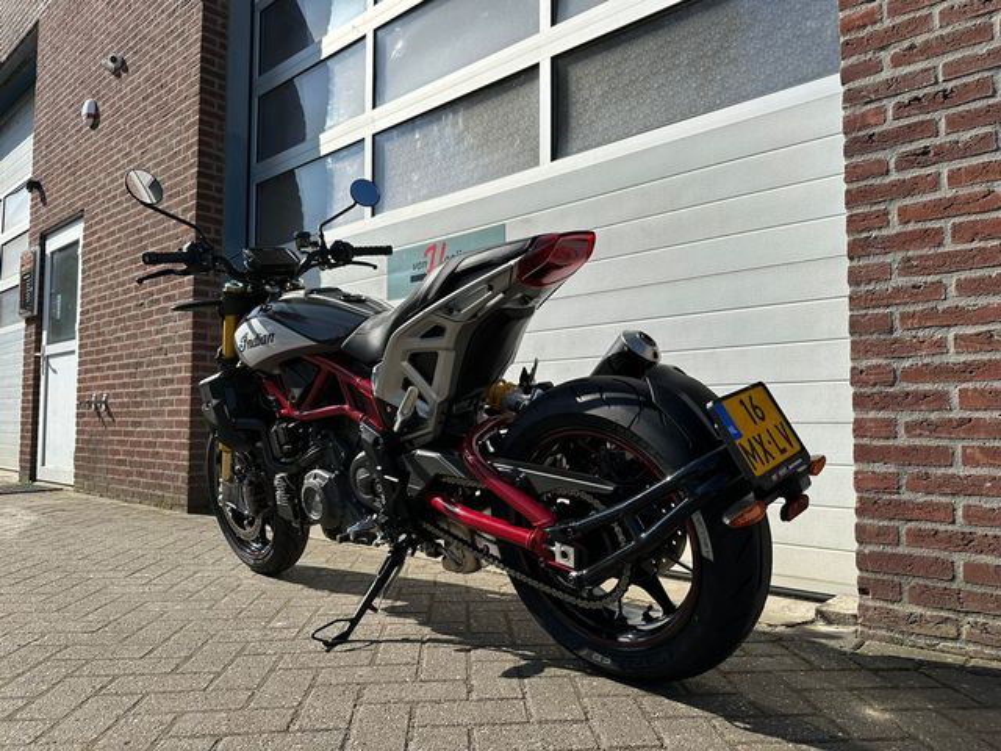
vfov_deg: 56.8
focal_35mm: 24
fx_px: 694
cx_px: 500
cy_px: 376
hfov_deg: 71.6
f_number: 1.78
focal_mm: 6.86
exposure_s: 1/4762
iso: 80
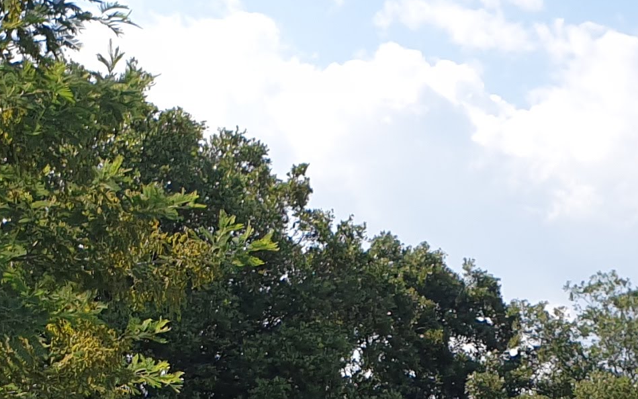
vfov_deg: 10.3
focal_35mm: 117
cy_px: 807
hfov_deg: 17.8
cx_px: 334
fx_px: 2035
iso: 50
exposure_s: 1/1328
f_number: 2.4
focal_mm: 4.3
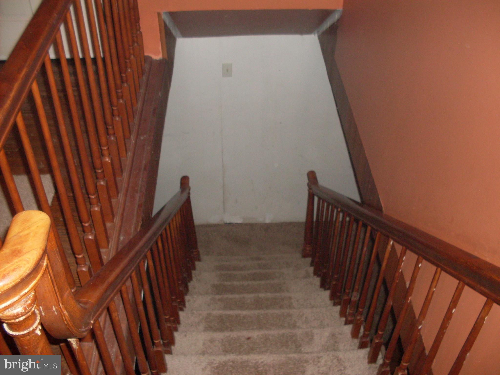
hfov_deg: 49.0
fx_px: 549
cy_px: 188
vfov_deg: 37.7
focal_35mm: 38
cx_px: 250
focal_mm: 6.3
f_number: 2.8
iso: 100
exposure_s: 1/45
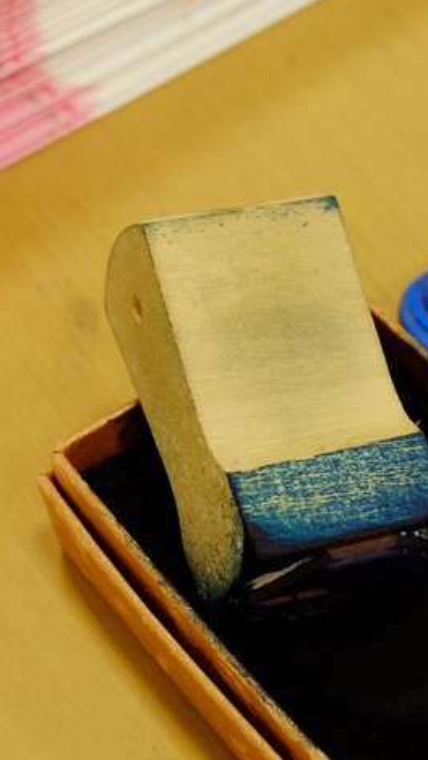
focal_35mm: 96
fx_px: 1936
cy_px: 518
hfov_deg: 12.1
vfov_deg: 22.1
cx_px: 606
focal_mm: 28.2
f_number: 4.5
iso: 2500
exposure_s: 1/60
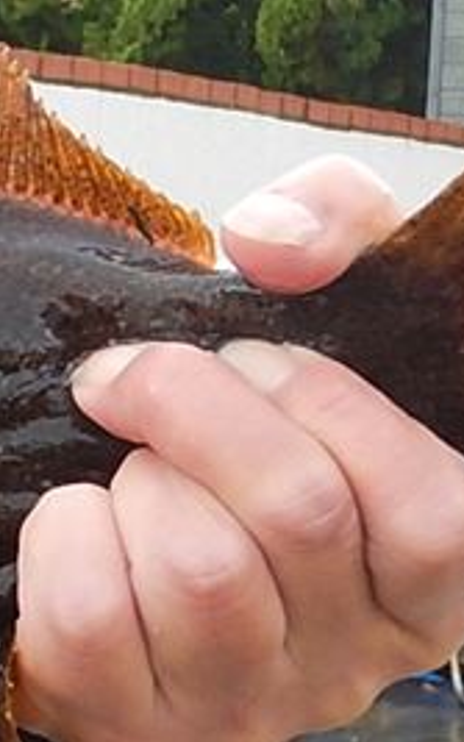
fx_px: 3802
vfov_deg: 11.1
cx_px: -583
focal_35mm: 188
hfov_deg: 6.7
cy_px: 308
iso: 125
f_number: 4.2
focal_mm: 6.6
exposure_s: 1/80
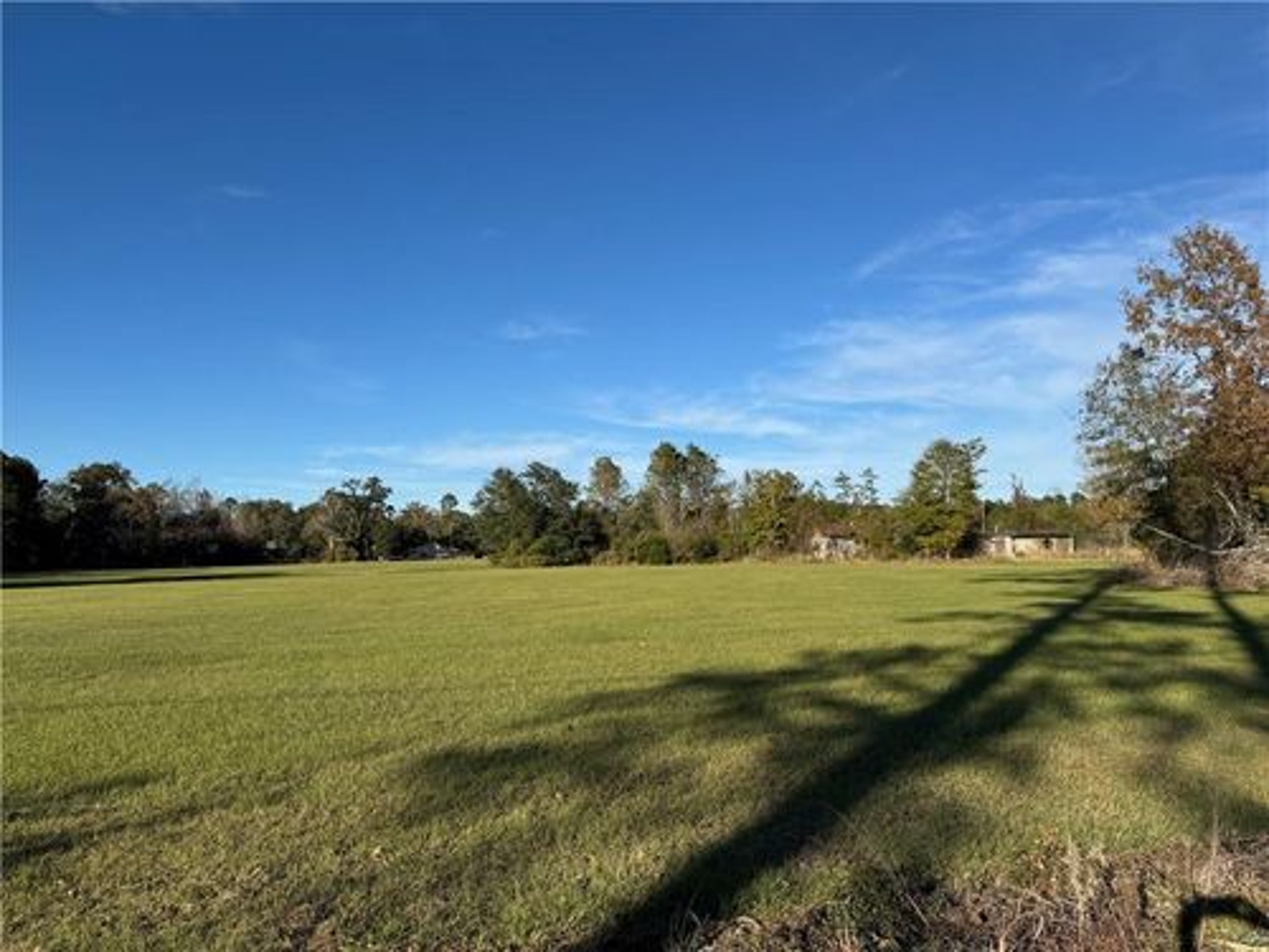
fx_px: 880
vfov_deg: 56.8
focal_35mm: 24
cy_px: 476
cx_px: 634
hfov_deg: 71.6
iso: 80
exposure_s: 1/5348
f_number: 1.78
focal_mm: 6.76
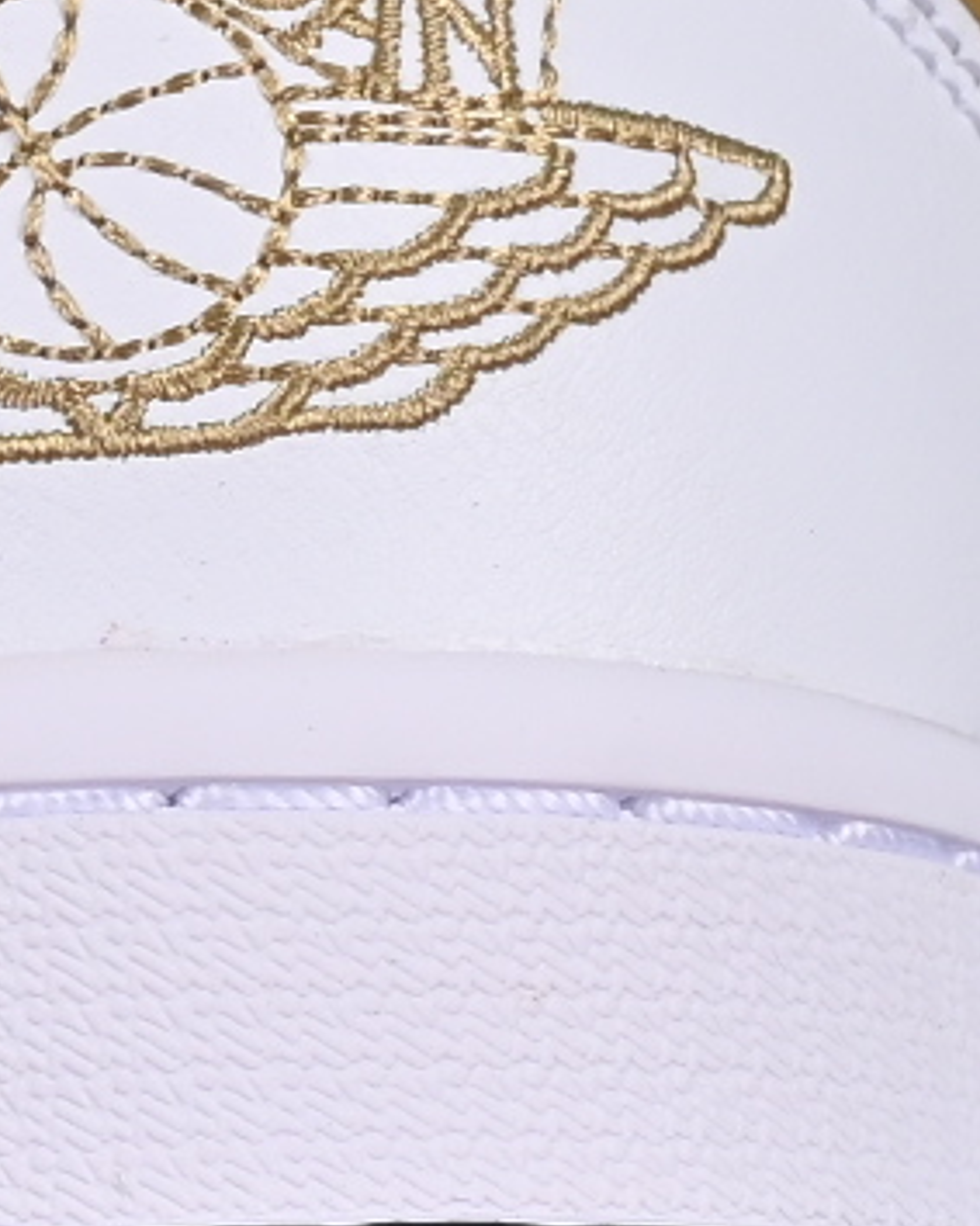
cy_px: -544
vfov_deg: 3.5
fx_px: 20094
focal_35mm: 554
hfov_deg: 2.8
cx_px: -790
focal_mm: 50
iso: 160
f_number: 8
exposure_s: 1/80
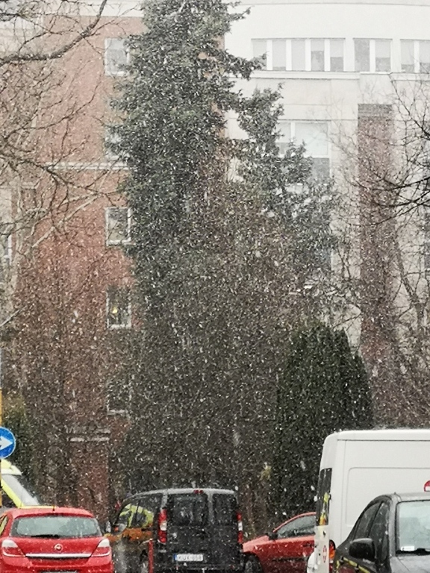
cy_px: 286
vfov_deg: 16.1
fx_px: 2021
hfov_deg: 12.1
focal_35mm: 122
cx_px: 215
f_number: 1.8
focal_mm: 3.95
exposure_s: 1/100
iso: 64
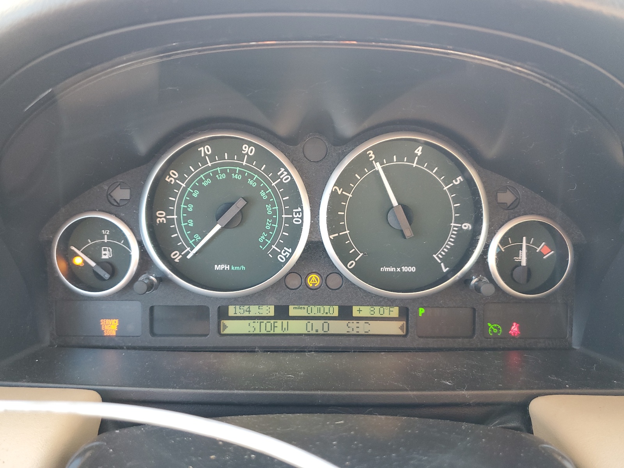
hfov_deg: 67.3
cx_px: 312
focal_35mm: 26
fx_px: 469
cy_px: 234
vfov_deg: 53.1
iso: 82
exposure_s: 1/60.2
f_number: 1.5
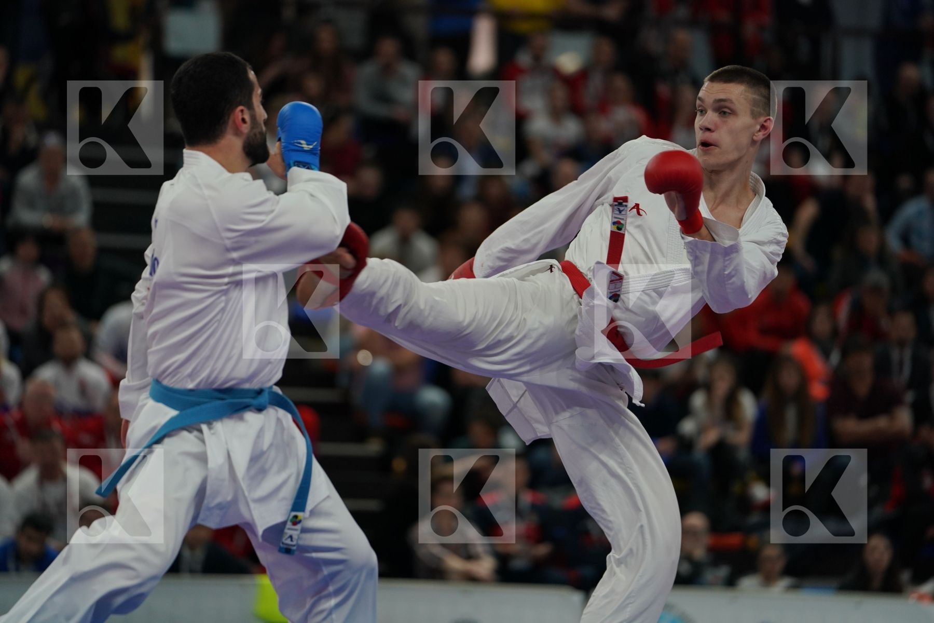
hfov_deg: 10.3
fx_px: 5188
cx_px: 467
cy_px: 312
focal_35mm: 200
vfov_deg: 6.9
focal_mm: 200
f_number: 2.8
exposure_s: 1/1000
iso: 1250
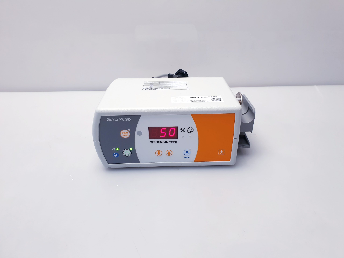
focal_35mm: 26
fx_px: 258
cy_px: 129
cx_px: 172
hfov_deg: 67.3
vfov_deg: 53.1
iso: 64
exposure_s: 1/50
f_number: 2.4
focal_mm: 4.3
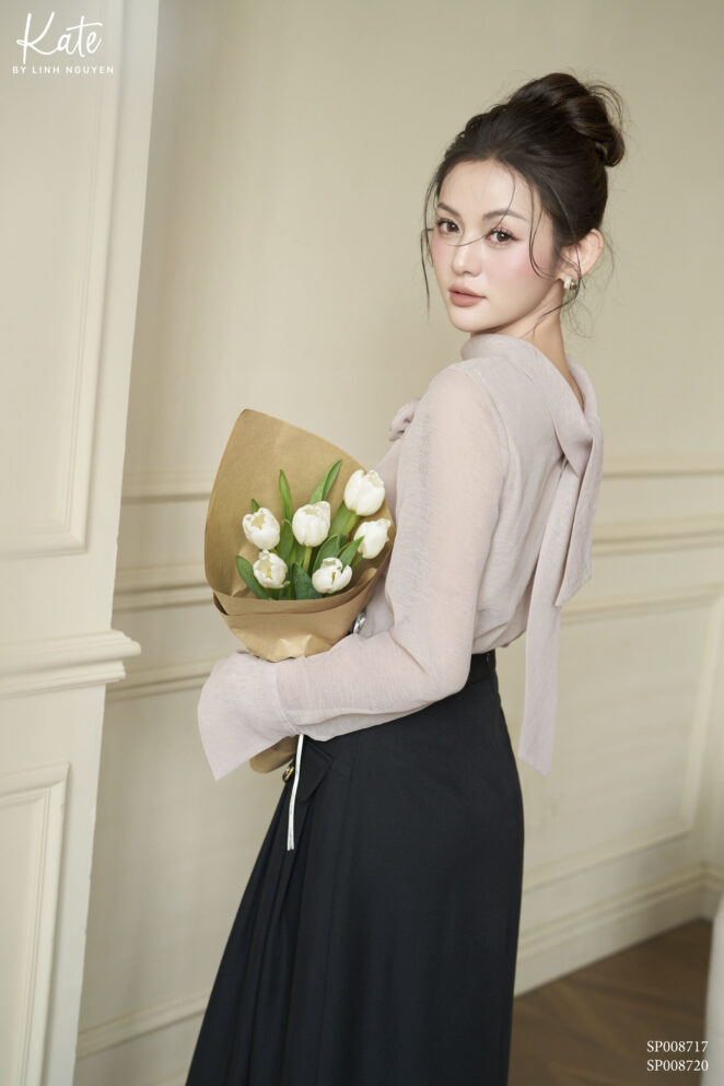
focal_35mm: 50
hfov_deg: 27.0
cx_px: 362
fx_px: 1508
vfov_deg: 39.6
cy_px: 543
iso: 400
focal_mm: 50
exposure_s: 1/160
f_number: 3.2
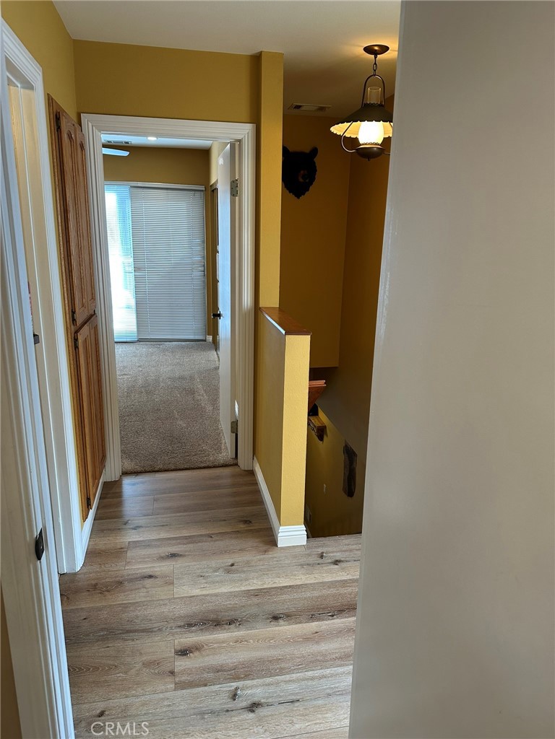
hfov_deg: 56.8
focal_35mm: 24
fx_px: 513
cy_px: 370
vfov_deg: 71.6
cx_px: 278
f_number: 1.78
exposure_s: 1/120
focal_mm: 6.86
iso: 160
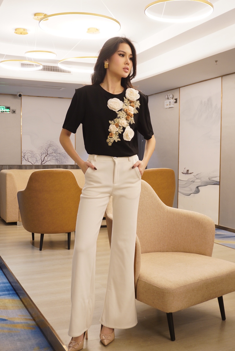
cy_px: 176
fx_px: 411
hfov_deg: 31.9
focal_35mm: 42
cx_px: 118
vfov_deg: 46.4
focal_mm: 28
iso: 320
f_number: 5
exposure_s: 1/6
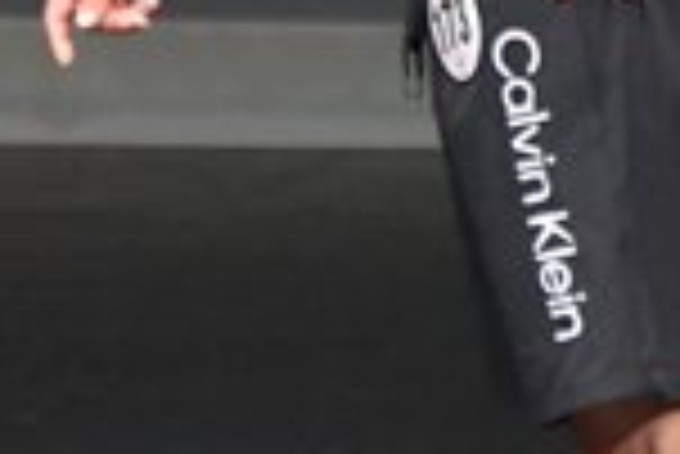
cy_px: 67
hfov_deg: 1.2
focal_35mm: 1766
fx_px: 33389
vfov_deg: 0.8
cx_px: -128
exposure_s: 1/400
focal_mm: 230
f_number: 5.6
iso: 4000
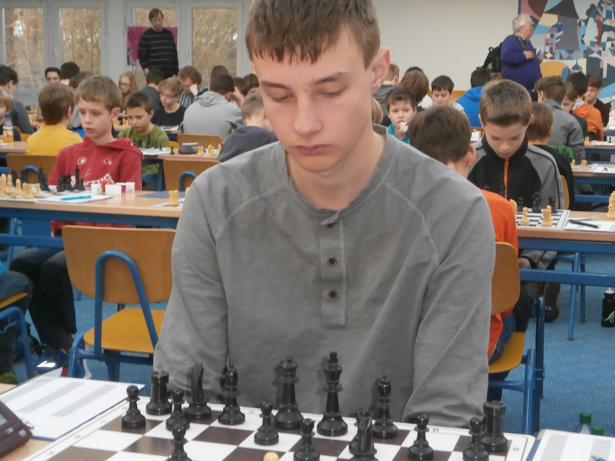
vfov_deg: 26.1
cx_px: 327
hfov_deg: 34.3
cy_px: 252
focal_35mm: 56
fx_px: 995
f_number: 3.4
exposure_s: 1/40
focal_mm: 8.3
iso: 200
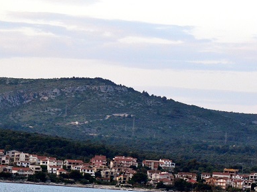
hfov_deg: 7.6
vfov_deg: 5.7
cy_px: 217
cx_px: 238
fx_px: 1930
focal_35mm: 260
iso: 800
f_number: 4.5
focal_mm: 70
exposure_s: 1/400
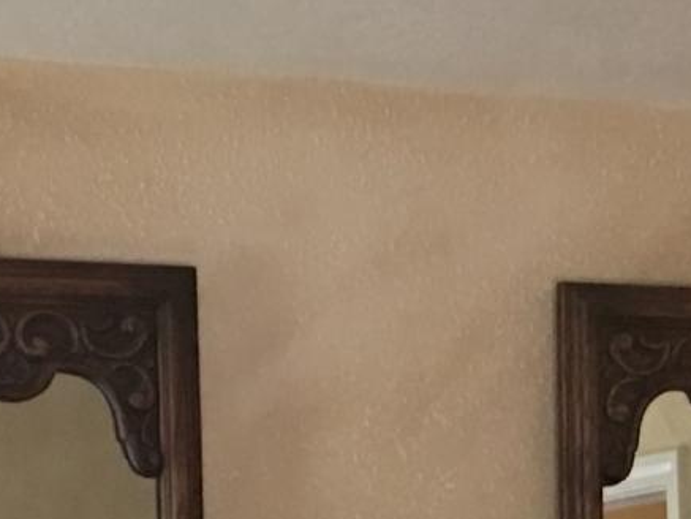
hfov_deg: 9.9
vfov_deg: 7.2
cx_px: 602
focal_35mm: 199
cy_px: 1070
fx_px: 3974
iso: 80
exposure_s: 1/10
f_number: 2.2
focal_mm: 4.15
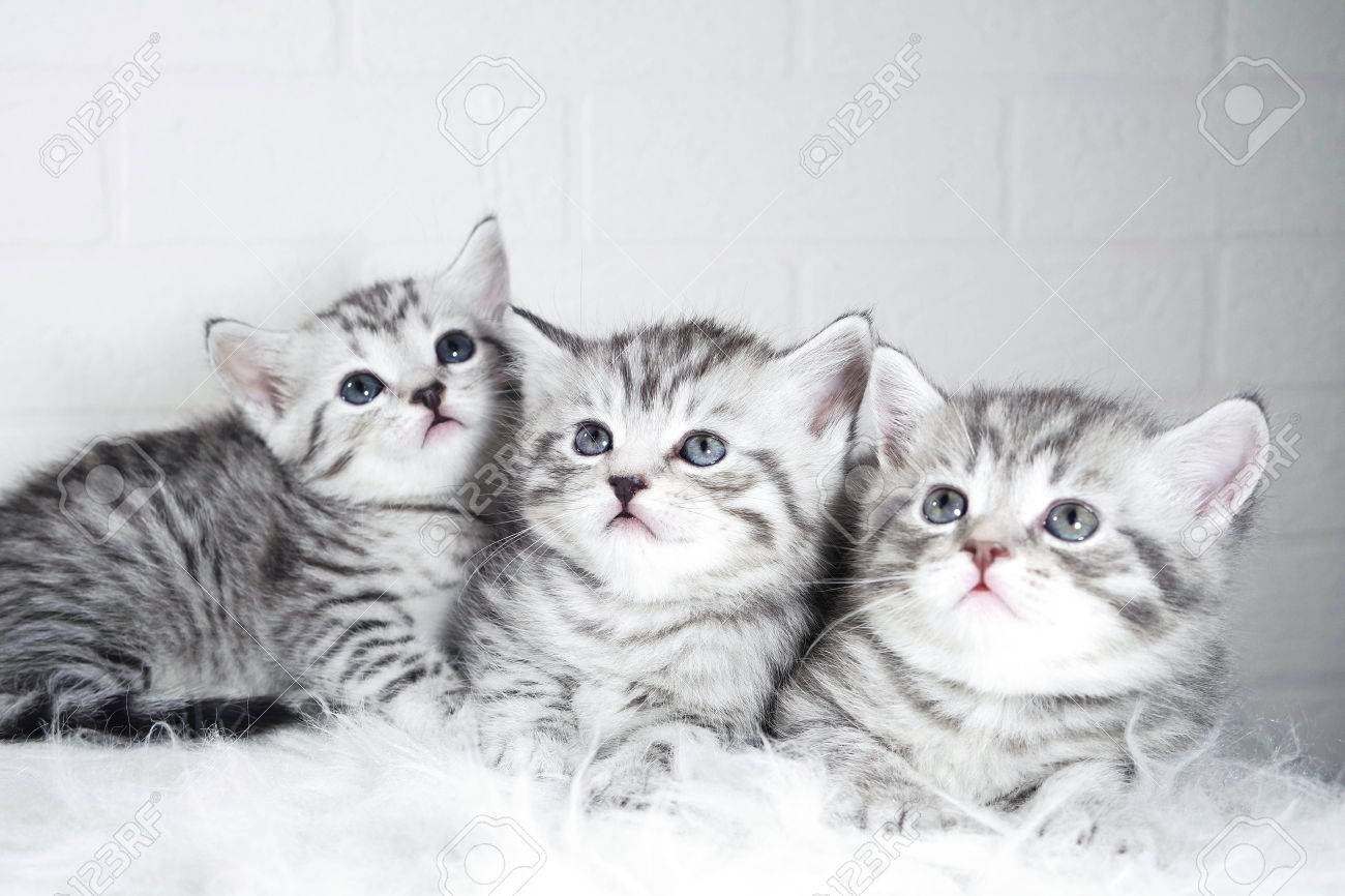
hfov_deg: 43.6
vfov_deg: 29.8
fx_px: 1681
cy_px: 448
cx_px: 672
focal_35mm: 45
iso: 160
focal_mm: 17
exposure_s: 1/100
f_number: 3.5
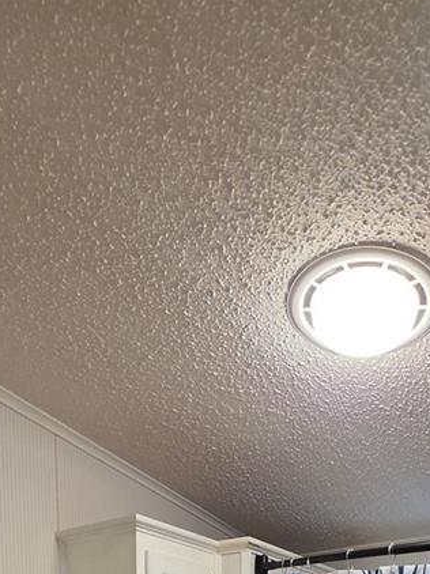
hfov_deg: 38.5
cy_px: 794
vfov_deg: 32.6
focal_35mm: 37
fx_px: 613
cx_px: 250
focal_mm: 2.2
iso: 500
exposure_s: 1/60
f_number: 1.9
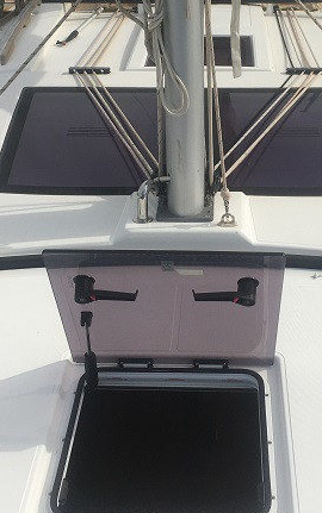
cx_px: 208
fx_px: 799
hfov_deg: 22.7
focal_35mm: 57
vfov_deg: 35.2
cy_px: 162
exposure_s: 1/2564
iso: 25
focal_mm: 4.15
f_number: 2.2
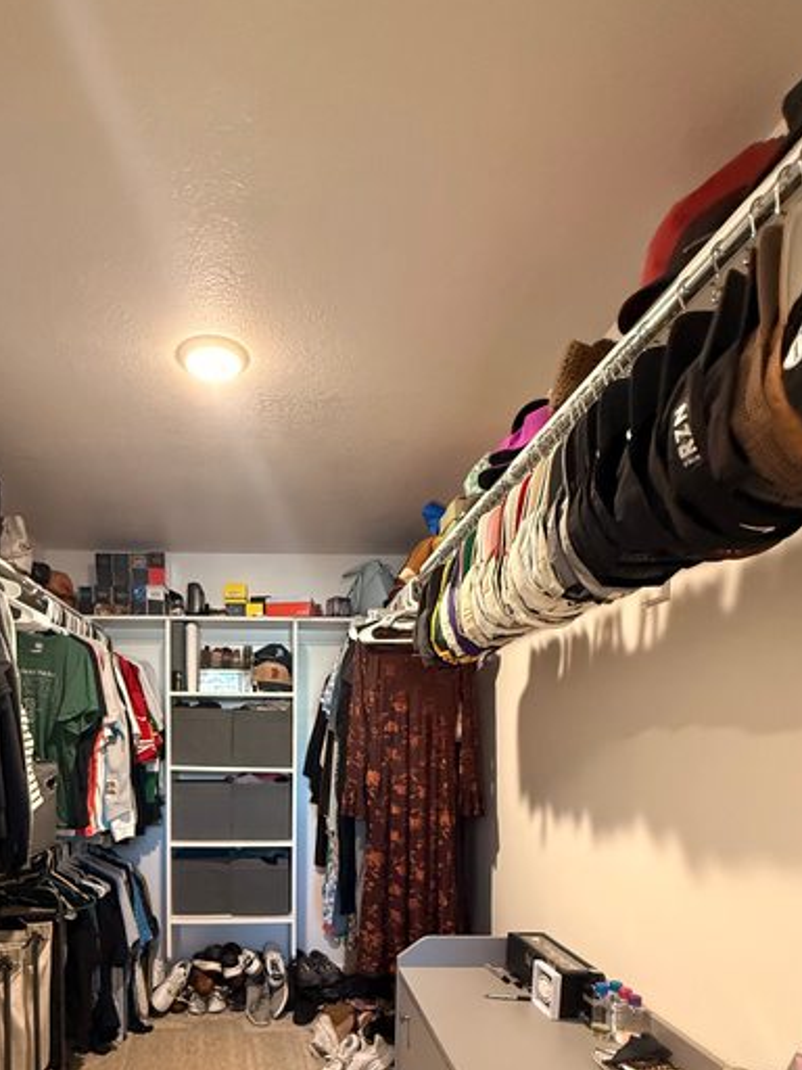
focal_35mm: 21
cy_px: 773
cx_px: 288
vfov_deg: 74.6
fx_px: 649
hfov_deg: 62.3
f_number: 2.2
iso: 640
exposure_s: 1/60
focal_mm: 2.22
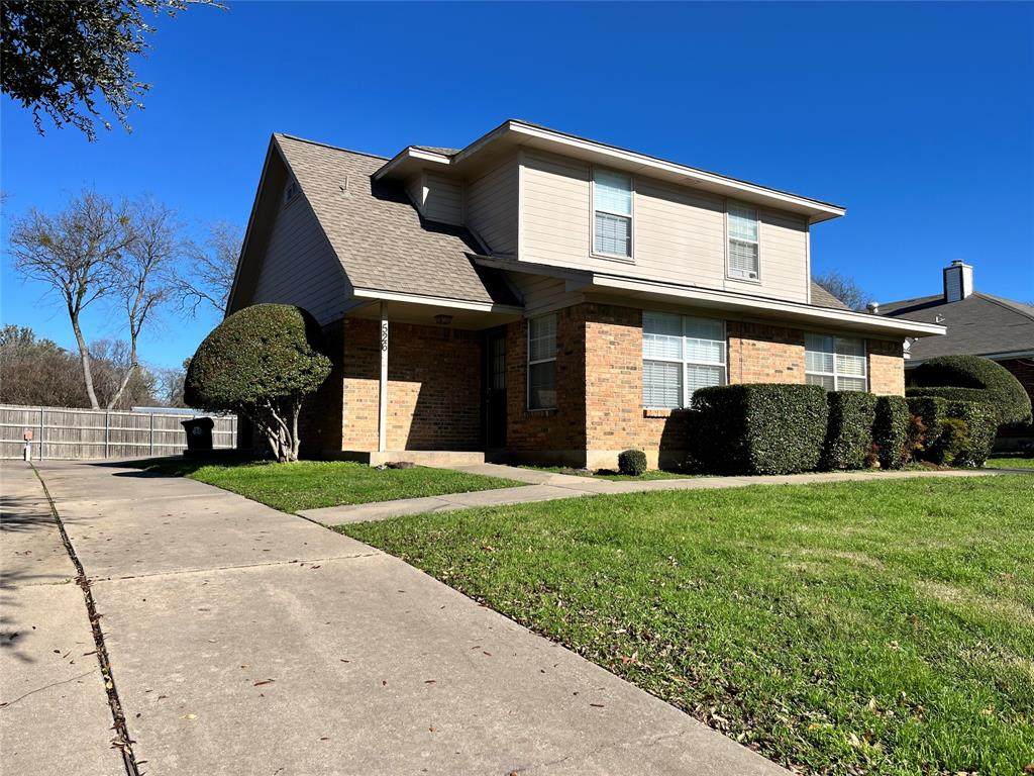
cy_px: 388
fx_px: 777
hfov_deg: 67.3
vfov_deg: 53.1
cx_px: 517
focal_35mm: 26
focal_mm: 5.1
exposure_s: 1/3745
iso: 50
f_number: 1.6
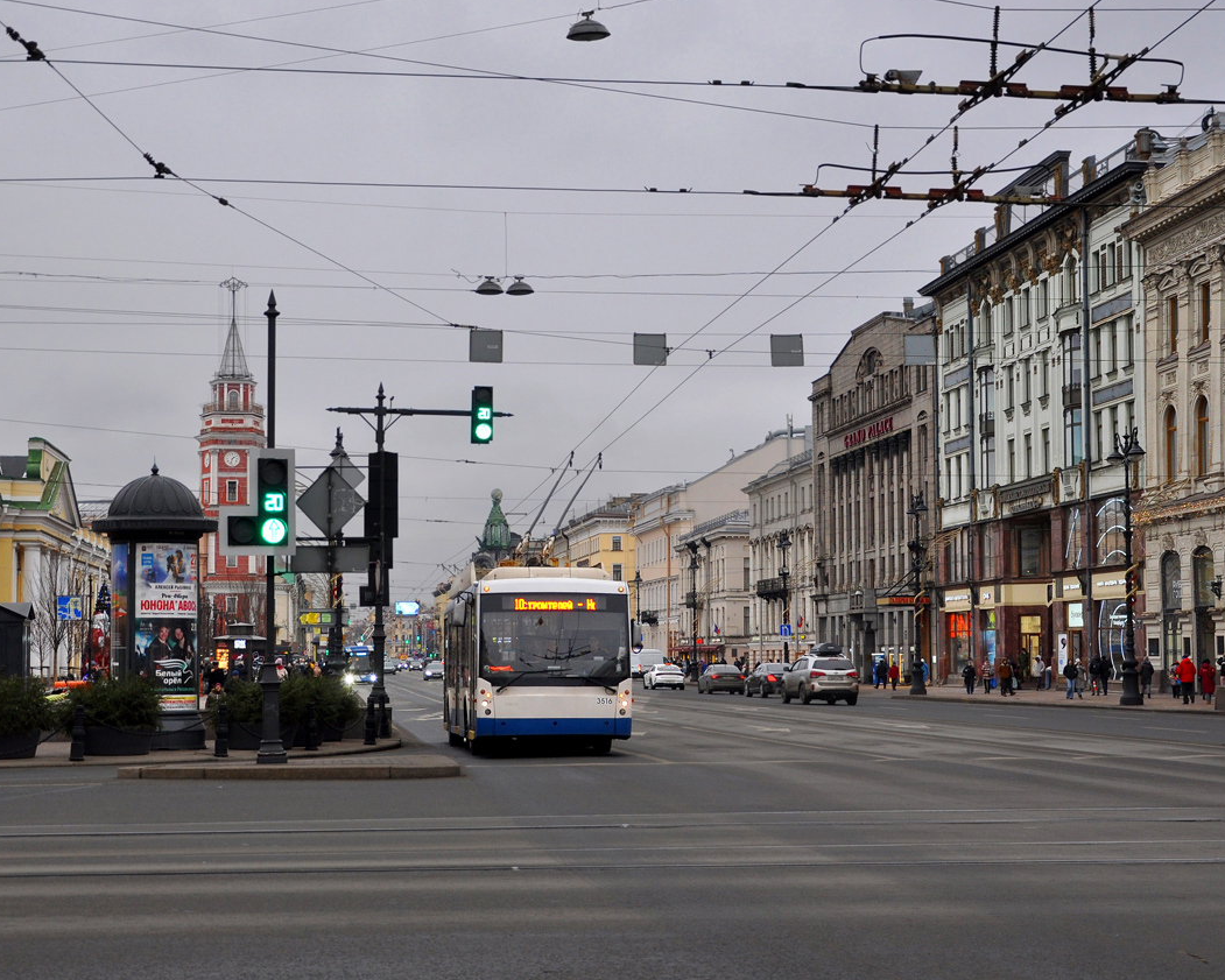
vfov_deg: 25.4
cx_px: 543
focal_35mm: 60
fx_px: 2176
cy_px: 471
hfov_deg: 31.4
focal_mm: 32
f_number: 5
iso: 400
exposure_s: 1/200
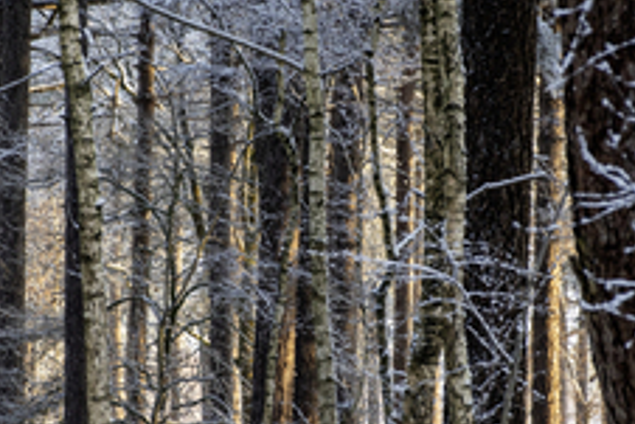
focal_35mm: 228
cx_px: 298
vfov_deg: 6.0
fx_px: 4024
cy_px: 330
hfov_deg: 9.0
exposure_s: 1/125
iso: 560
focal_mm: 75
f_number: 8
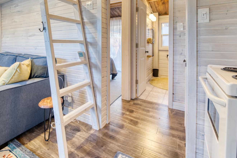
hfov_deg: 86.5
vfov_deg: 61.7
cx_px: 105
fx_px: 125
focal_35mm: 19
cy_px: 44
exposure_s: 1/5
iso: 100
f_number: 4.5
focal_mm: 12
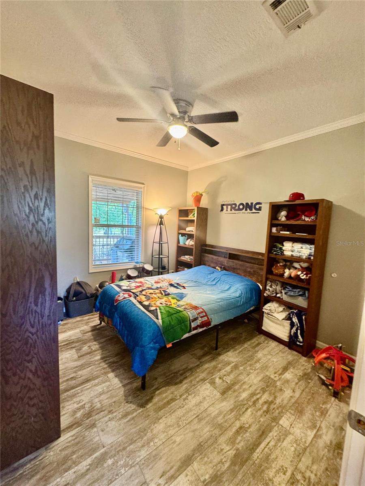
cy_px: 243
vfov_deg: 102.1
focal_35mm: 14
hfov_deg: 85.7
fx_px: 197
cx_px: 182
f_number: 2.2
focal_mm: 2.22
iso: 250
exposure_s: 1/60
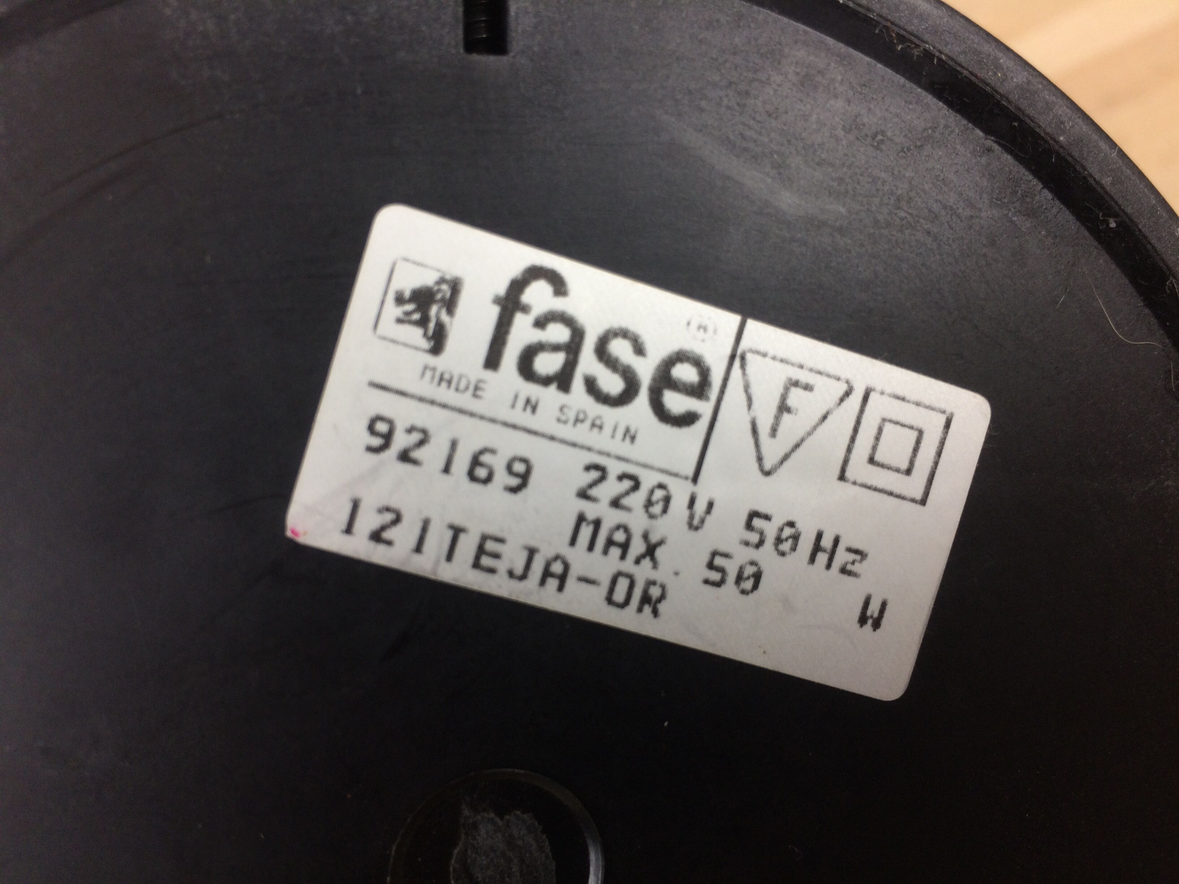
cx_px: 590
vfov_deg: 48.2
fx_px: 988
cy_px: 442
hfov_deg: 61.7
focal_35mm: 29
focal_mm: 4.15
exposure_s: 1/50
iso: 50
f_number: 2.2
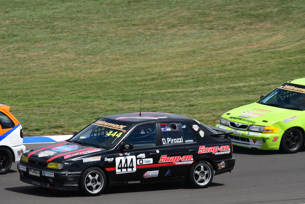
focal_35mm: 510
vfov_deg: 2.7
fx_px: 4322
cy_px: 102
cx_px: 152
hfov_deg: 4.0
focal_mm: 340
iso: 250
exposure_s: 1/640
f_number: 10
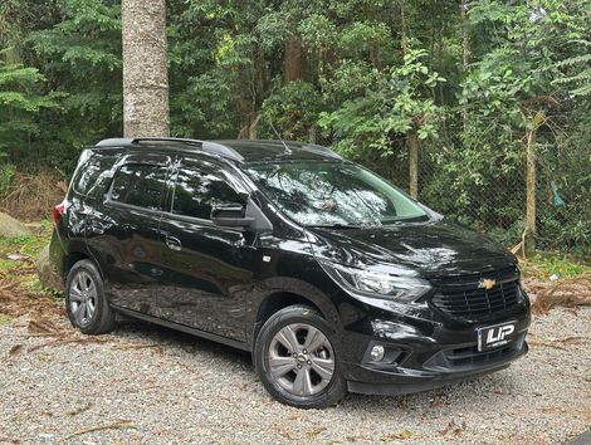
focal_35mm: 48
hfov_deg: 39.6
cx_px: 296
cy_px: 222
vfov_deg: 30.3
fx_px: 821
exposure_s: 1/87
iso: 80
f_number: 1.78
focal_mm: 6.86
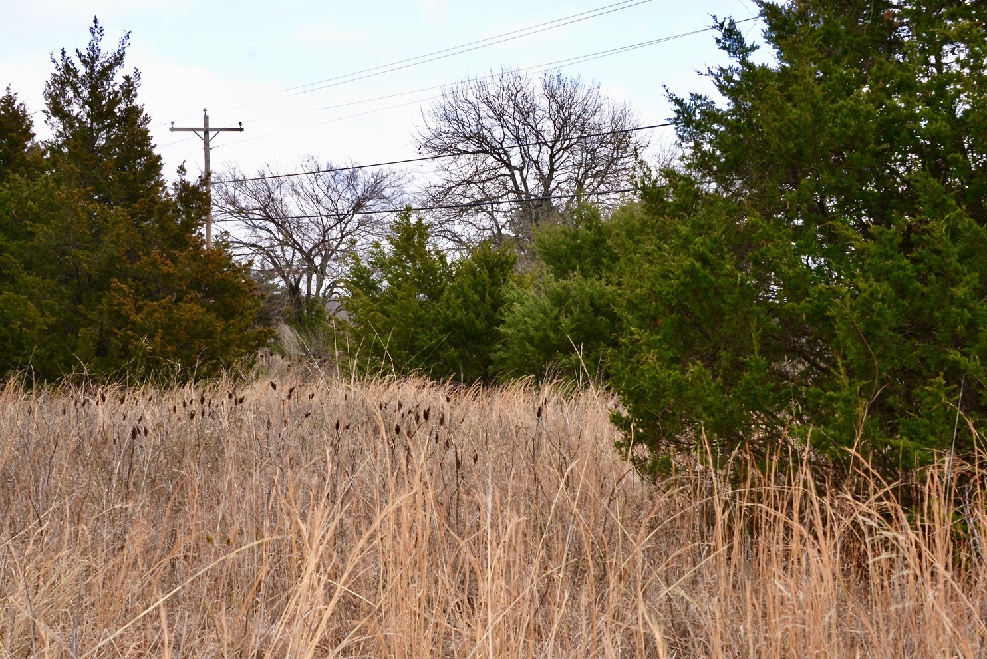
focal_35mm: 48
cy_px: 409
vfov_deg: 28.0
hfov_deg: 41.1
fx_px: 1316
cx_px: 452
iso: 320
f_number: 9
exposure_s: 1/200
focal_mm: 35
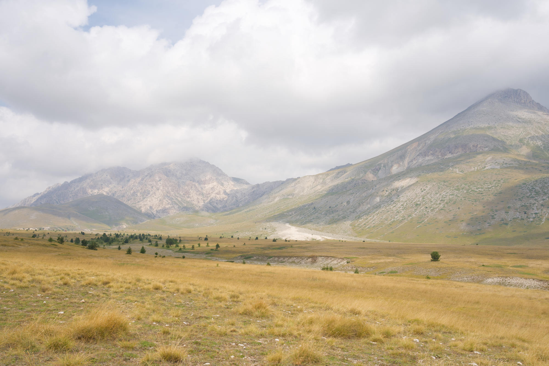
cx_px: 274
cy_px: 183
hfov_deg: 49.6
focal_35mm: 39
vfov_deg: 34.2
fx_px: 595
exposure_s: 1/400
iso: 125
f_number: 8
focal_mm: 39
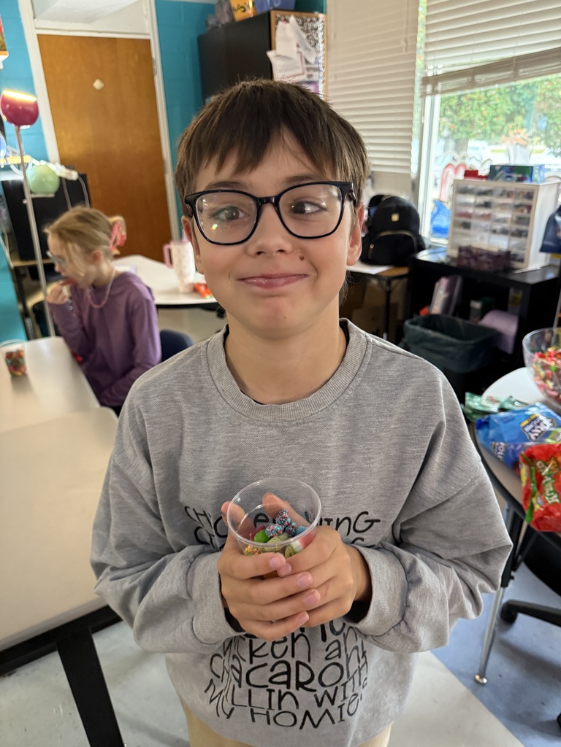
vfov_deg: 71.6
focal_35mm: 24
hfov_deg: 56.8
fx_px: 519
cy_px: 374
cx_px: 280
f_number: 1.78
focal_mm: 6.76
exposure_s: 1/60
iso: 640
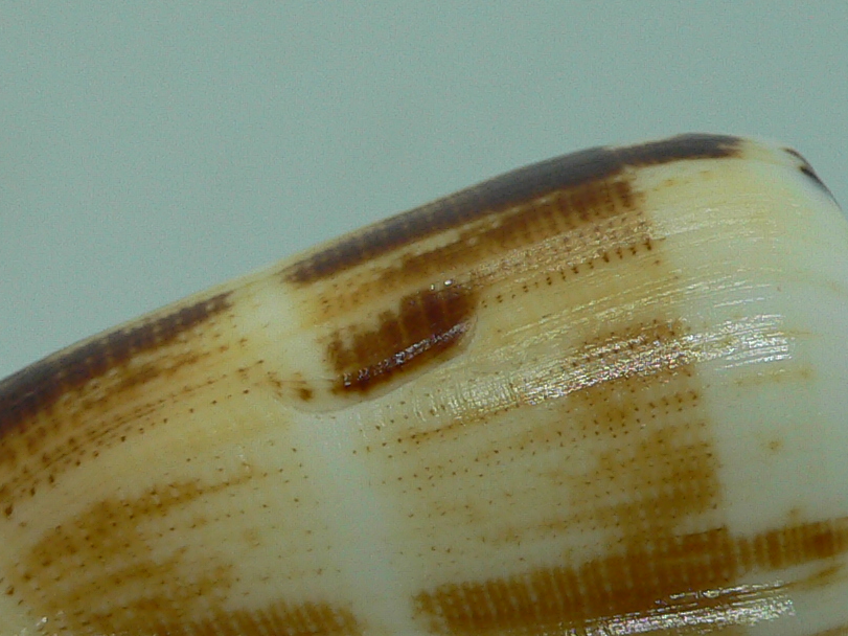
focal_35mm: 87
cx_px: 394
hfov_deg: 22.5
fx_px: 2131
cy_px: 515
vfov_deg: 16.8
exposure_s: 1/60
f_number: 2.8
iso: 80
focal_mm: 4.6
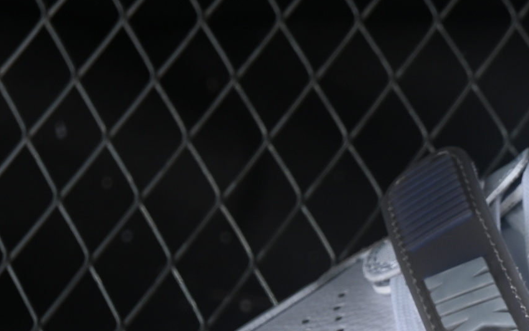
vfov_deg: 5.2
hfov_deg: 8.2
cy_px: 478
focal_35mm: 250
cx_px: 745
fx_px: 3604
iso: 160
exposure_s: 1/80
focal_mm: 50
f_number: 7.1
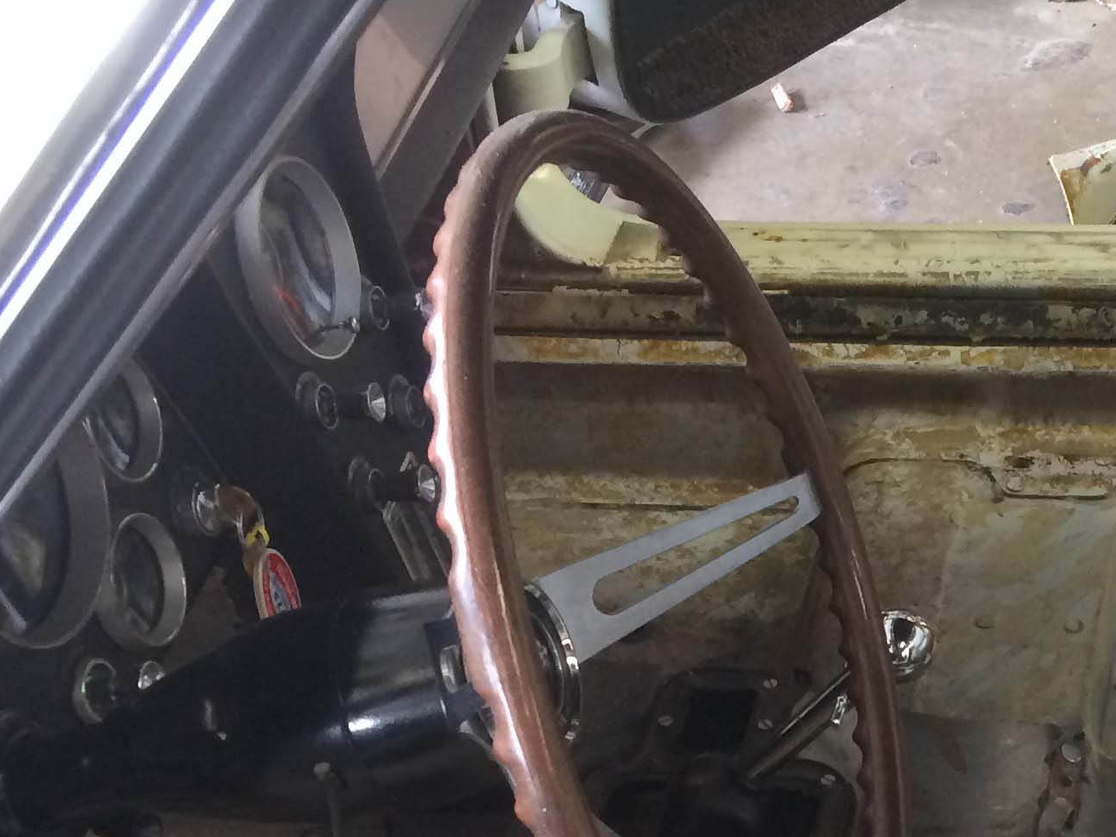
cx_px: 1052
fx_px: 2450
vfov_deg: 18.7
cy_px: 913
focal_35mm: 76
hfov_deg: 24.7
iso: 125
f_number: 2.2
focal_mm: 4.12
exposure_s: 1/30
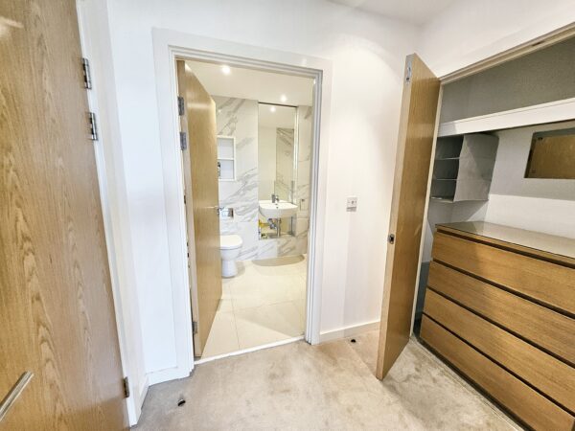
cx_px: 288
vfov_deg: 89.9
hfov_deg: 106.2
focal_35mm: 13
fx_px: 216
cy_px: 216
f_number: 2.2
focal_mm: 1.7
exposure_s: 1/50
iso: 160
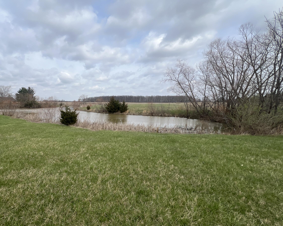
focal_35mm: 17
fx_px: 142
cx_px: 104
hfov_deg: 87.7
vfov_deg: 76.9
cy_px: 120
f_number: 1.8
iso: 32
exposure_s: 1/1672
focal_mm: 1.57
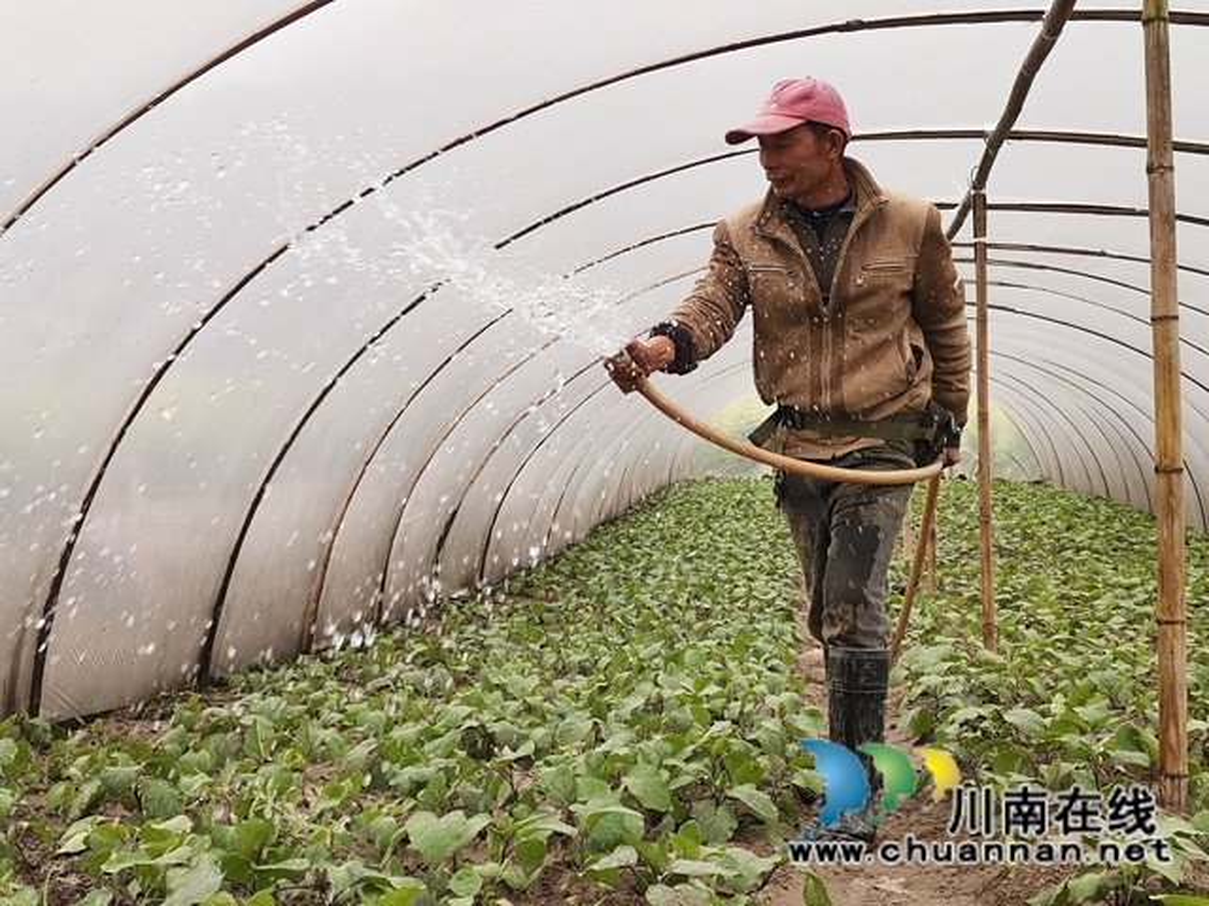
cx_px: 604
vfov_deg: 28.0
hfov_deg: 36.8
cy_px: 453
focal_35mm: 52
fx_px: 1816
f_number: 1.8
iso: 50
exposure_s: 1/321
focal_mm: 4.75
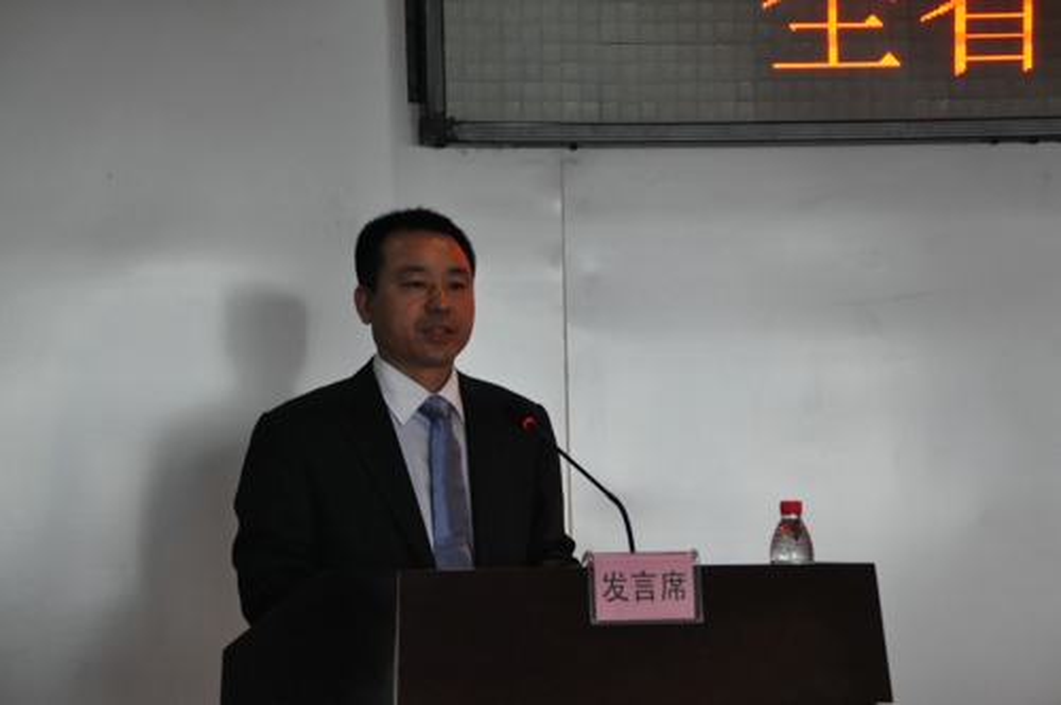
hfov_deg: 15.9
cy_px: 352
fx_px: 3797
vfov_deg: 10.6
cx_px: 530
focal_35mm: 129
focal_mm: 86
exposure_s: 1/125
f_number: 5.6
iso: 1600
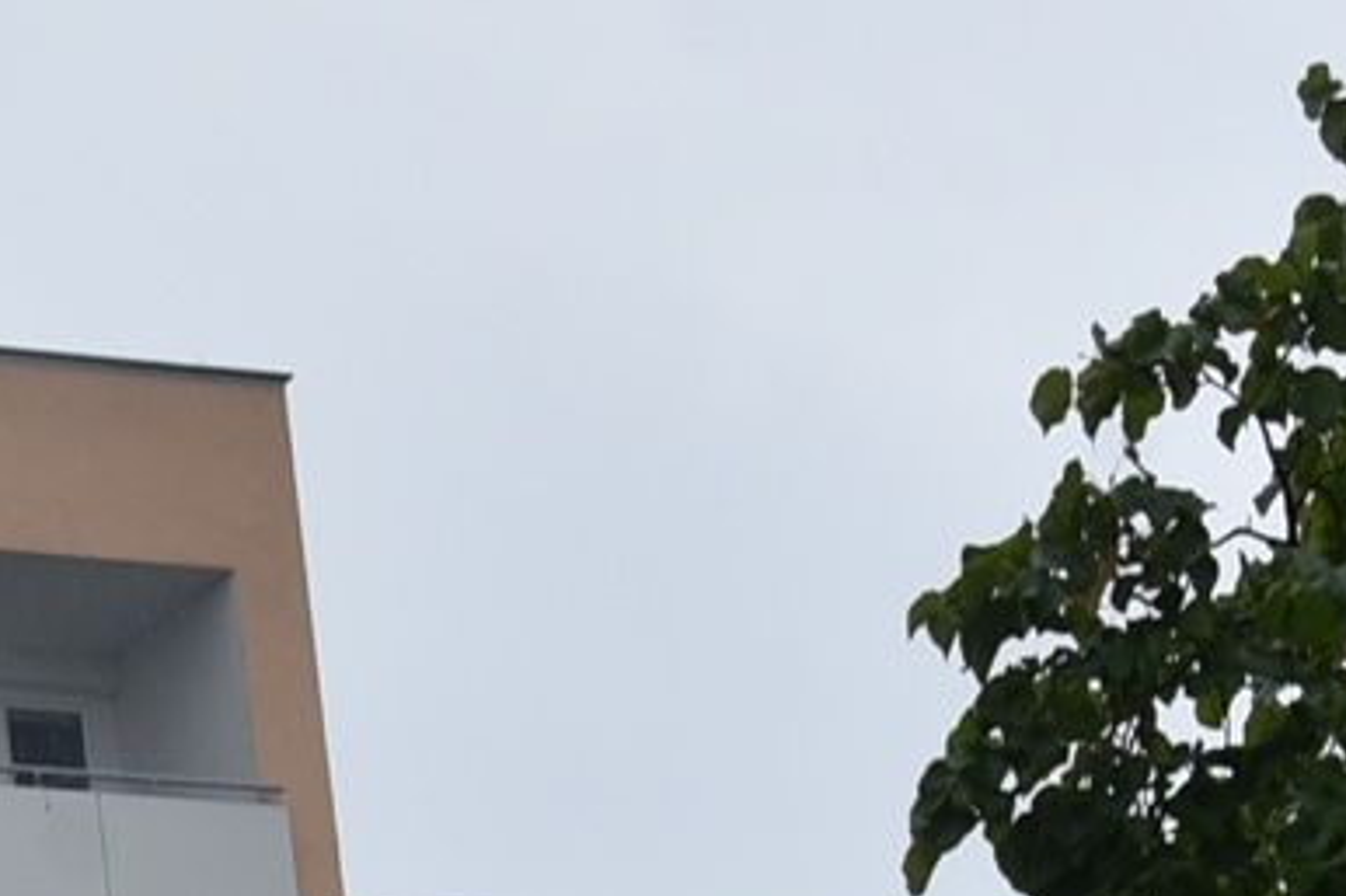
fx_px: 9604
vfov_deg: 5.2
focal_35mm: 257
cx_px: -931
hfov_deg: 7.8
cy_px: 2228
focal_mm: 44
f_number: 7.1
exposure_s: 1/200
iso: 400
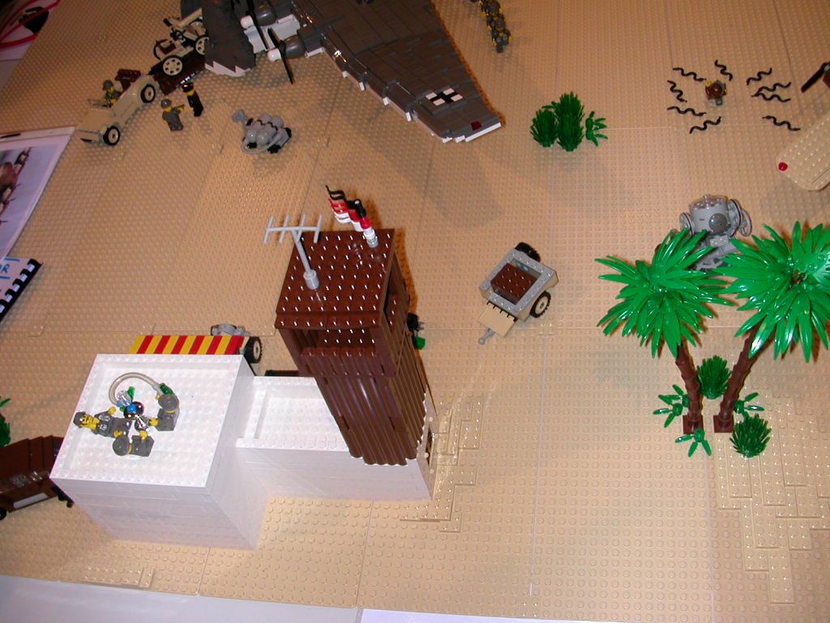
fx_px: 887
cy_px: 312
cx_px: 415
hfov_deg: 50.1
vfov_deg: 38.7
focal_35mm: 37
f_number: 2.7
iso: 100
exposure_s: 1/59.9
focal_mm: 5.6
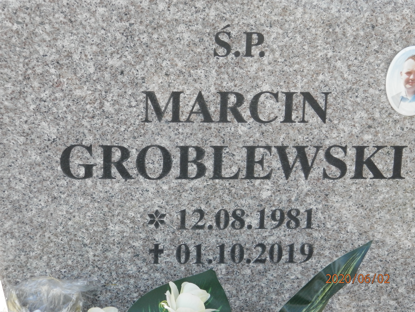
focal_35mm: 106
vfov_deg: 14.0
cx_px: 208
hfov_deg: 18.5
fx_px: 1271
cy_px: 156
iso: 200
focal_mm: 19
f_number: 4.5
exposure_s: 1/160
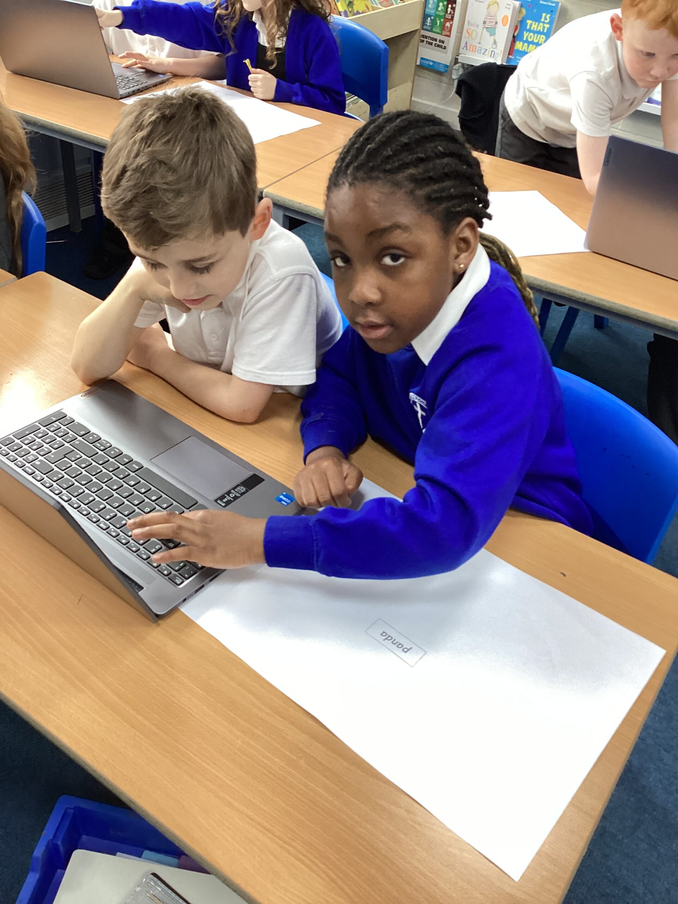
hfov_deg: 45.4
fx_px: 810
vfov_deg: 58.4
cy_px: 452
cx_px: 339
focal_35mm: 31
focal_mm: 3.3
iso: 125
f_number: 2.4
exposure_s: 1/60
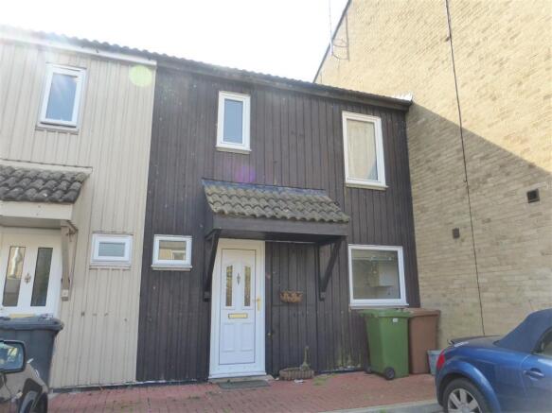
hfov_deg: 71.6
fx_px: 383
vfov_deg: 56.8
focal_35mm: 24
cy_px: 206
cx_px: 276
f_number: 3.3
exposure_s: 1/320
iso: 200
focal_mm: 4.3
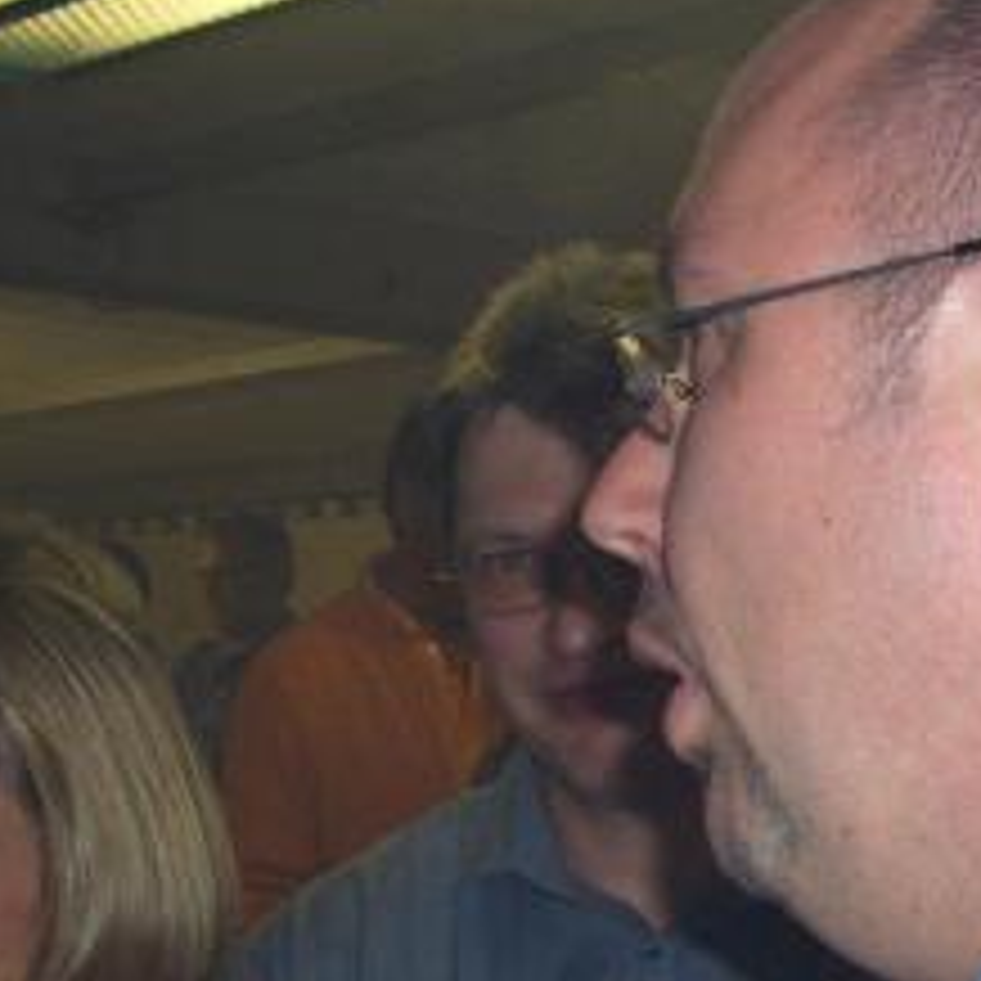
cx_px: 459
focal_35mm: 91
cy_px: 554
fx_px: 2918
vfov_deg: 19.1
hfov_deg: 19.1
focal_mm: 5.8
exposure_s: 1/60
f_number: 2.6
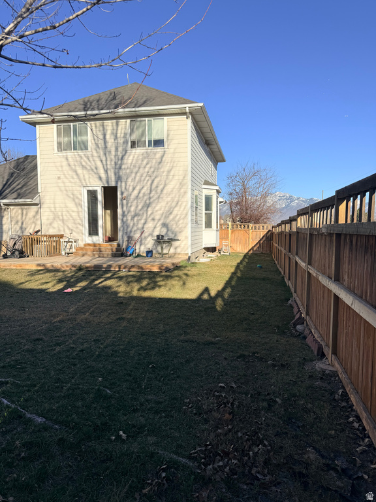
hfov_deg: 56.8
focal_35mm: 24
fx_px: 348
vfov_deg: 71.6
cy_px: 251
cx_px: 188
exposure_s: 1/4405
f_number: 1.78
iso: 80
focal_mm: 6.76
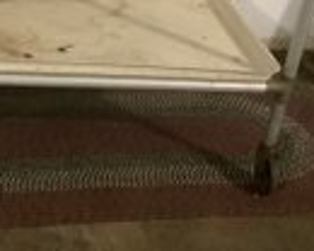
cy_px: -1
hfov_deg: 23.0
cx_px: 6
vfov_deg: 18.7
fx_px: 743
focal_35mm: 80
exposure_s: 1/40
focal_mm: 3.3
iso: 400
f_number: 2.4
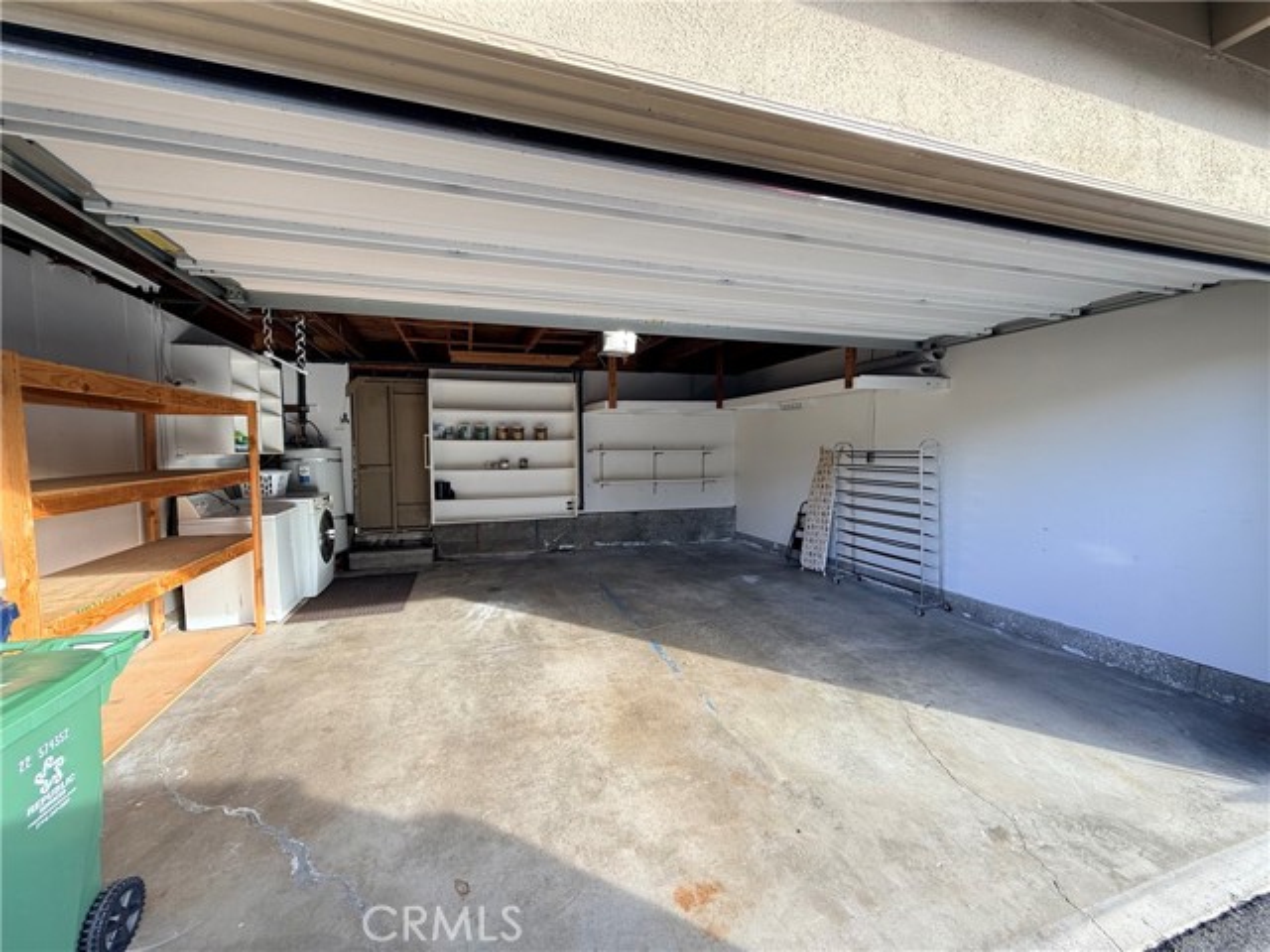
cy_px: 476
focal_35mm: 14
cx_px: 635
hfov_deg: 102.1
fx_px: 514
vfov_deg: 85.7
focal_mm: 2.22
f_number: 2.2
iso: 80
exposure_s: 1/120
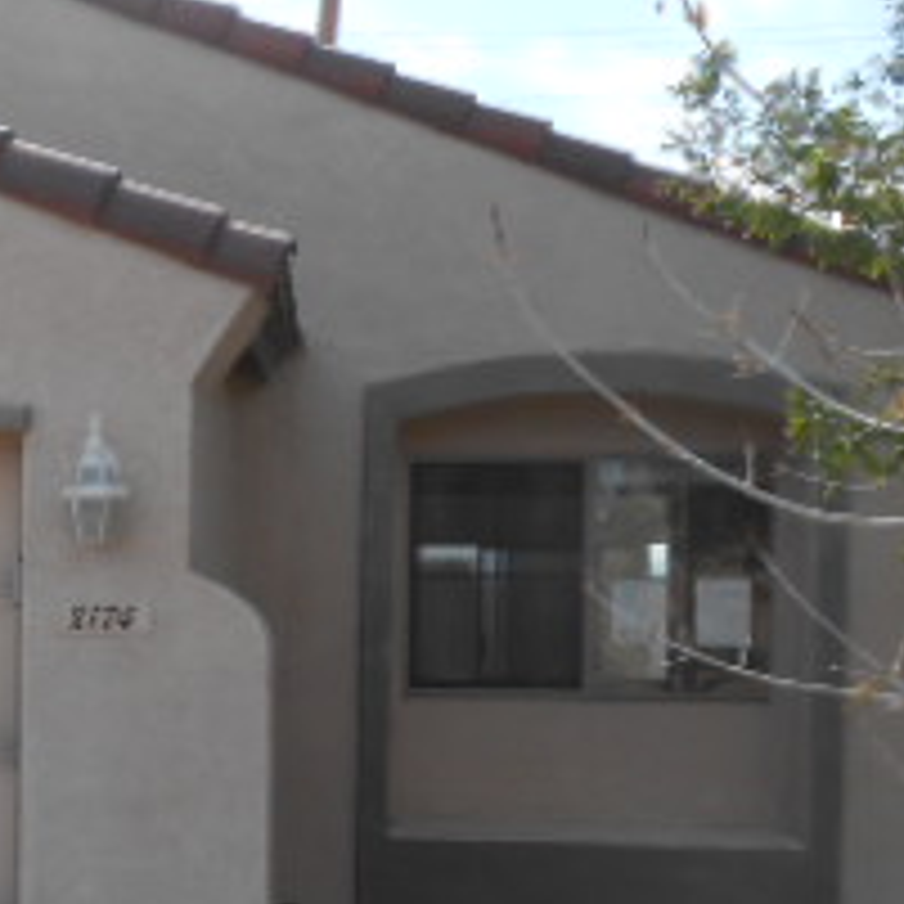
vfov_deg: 23.4
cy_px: 670
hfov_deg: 22.3
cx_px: -94
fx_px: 2157
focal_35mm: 73
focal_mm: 4.6
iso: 80
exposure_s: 1/640
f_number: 3.5
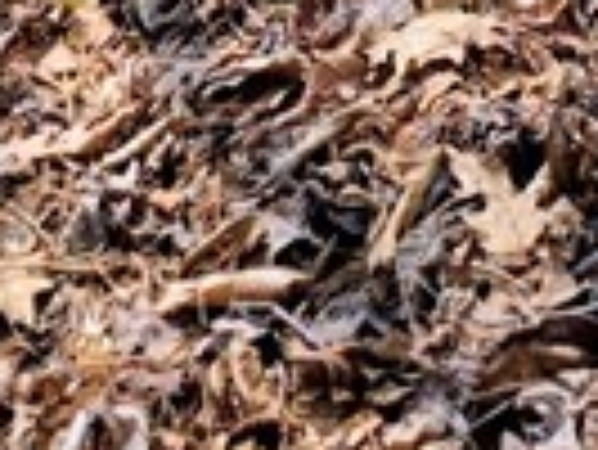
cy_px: -1166
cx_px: 674
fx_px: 3060
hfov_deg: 11.0
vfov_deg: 7.0
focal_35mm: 177
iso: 80
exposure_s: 1/1461
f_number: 1.7
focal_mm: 6.3
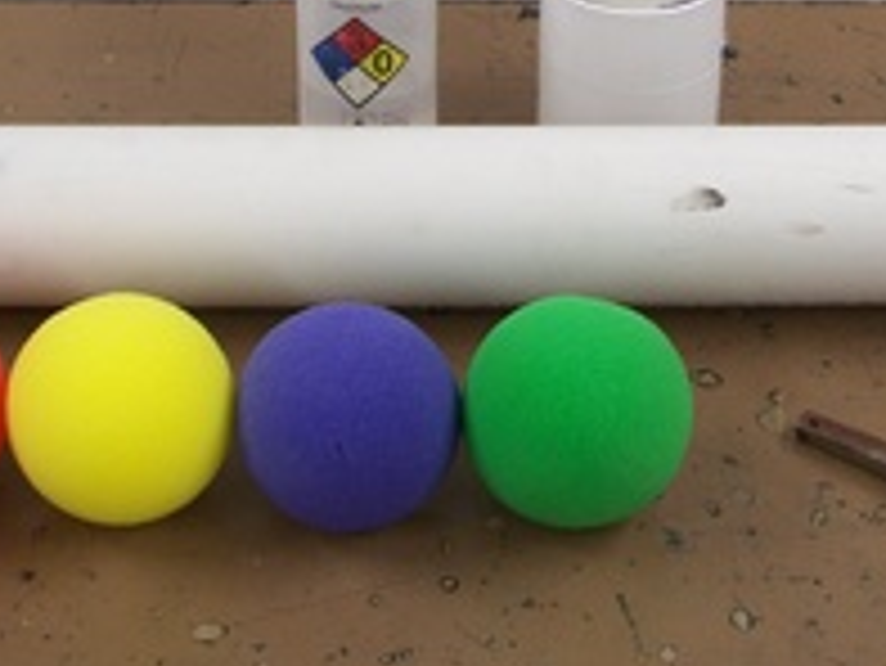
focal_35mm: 90
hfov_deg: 21.7
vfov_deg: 16.1
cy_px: 9
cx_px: 558
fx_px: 2305
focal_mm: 7.8
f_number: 2.8
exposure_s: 1/30
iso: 160
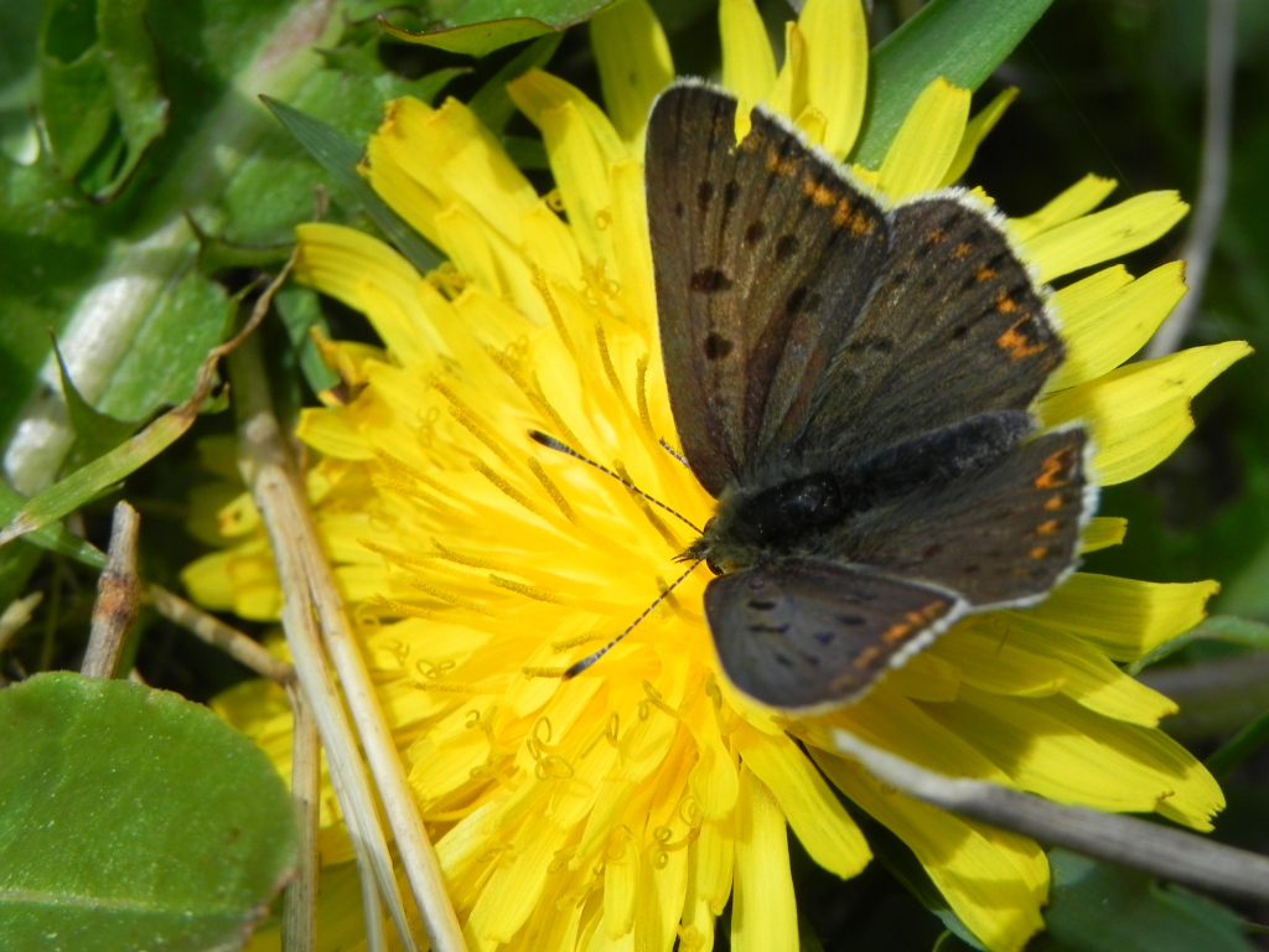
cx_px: 634
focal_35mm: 105
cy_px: 476
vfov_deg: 14.1
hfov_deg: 18.7
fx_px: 3849
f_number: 5.6
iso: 160
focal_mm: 18.8
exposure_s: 1/629
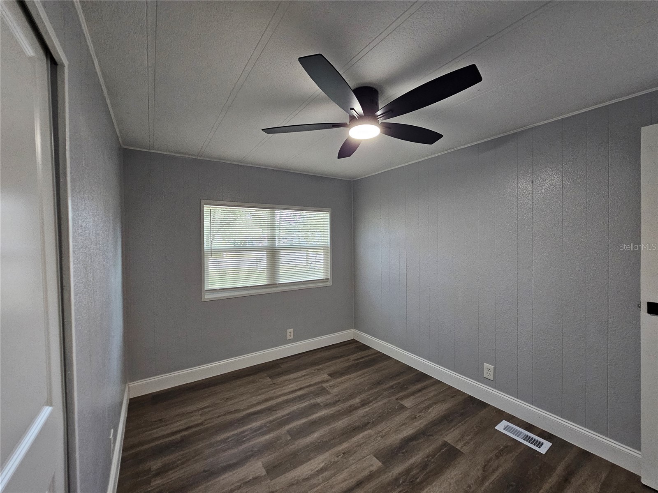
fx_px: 247
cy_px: 246
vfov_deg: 89.9
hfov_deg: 106.2
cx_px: 329
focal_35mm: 13
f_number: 2.2
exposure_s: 1/77.4
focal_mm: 2.2
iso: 250
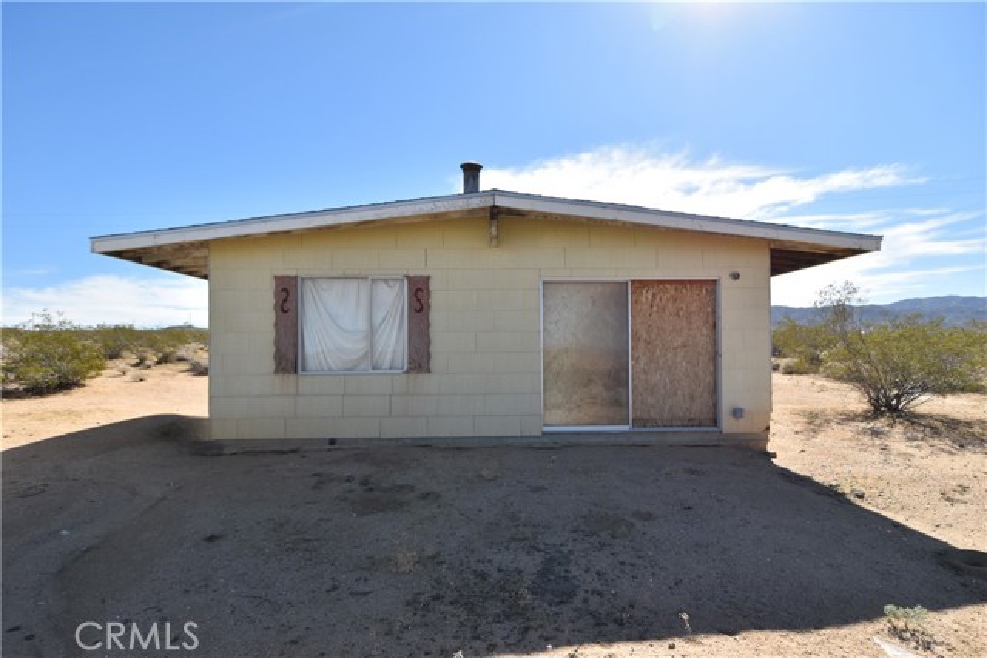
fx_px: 494
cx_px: 494
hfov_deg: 90.0
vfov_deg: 67.4
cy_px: 329
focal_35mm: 18
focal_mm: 12
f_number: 6.3
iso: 400
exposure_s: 1/1667
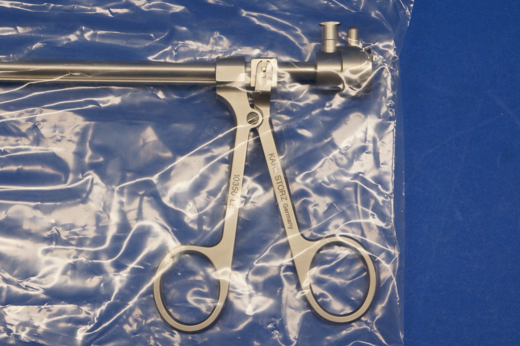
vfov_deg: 18.3
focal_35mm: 75
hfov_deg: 27.2
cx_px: 255
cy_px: 181
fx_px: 1075
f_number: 6.3
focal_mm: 47
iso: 400
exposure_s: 1/125
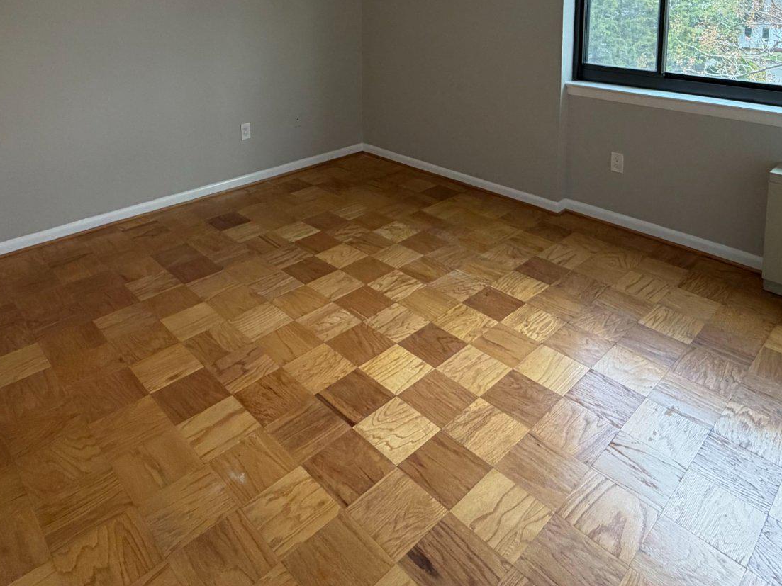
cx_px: 391
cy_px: 43
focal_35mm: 26
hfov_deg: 67.3
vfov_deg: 46.9
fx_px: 587
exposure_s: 1/120
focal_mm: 2.22
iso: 160
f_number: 2.2
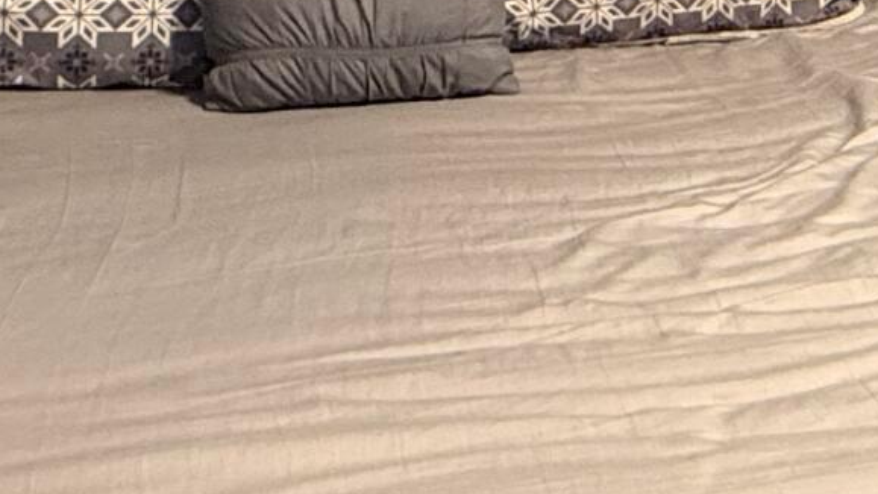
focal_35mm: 79
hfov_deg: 26.1
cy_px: -233
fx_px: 1840
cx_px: 770
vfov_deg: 14.4
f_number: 2.2
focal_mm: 2.22
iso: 320
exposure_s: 1/60
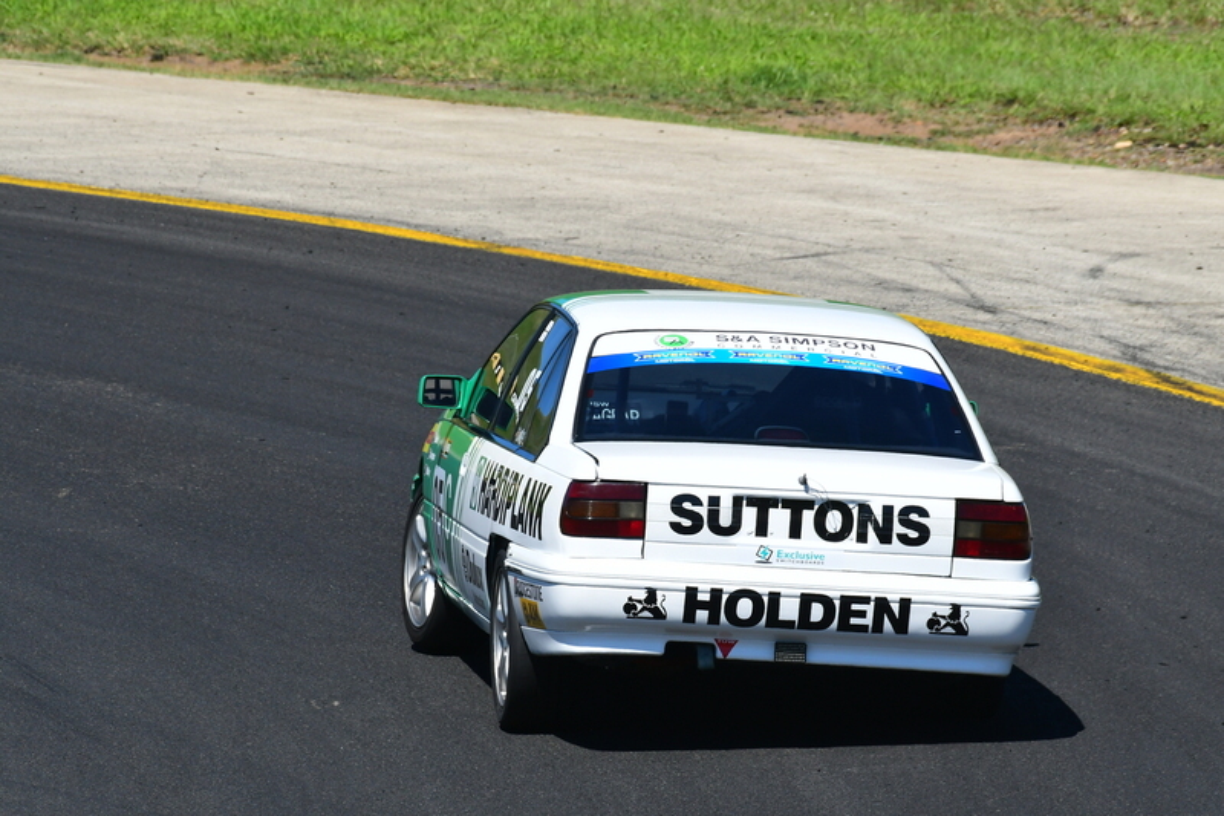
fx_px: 21414
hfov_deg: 3.3
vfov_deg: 2.2
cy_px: 408
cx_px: 612
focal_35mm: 630
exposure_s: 1/640
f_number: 13
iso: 500
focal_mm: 420
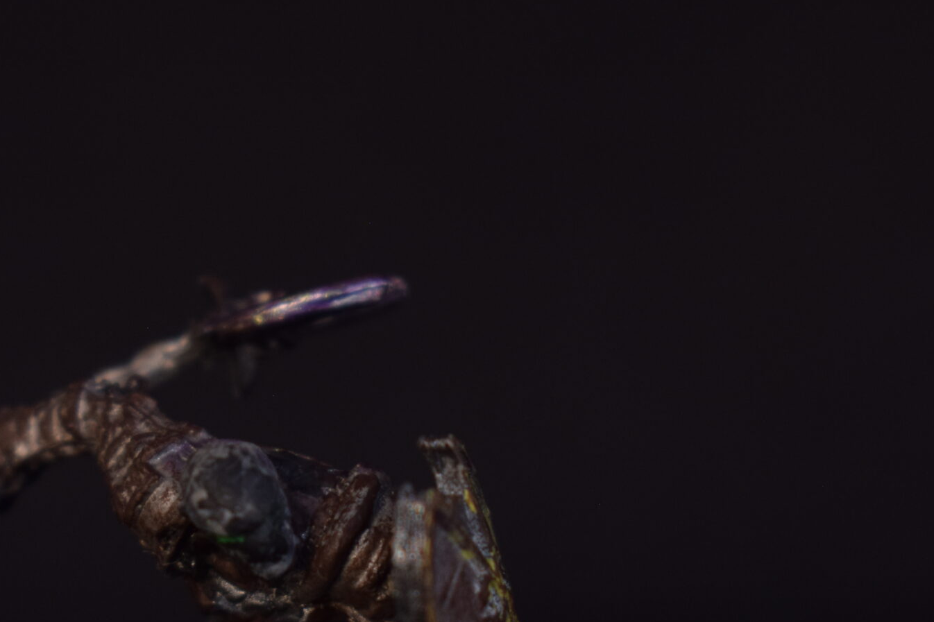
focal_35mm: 157
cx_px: 262
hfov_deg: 13.1
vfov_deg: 8.7
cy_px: 541
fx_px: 4071
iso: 400
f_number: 5.6
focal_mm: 55
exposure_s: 1/30
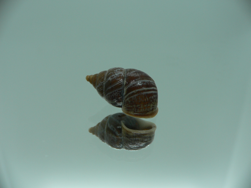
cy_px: 94
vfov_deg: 40.7
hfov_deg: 52.6
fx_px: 254
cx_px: 126
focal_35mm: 35
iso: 80
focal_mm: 4.6
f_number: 2.8
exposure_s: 1/80
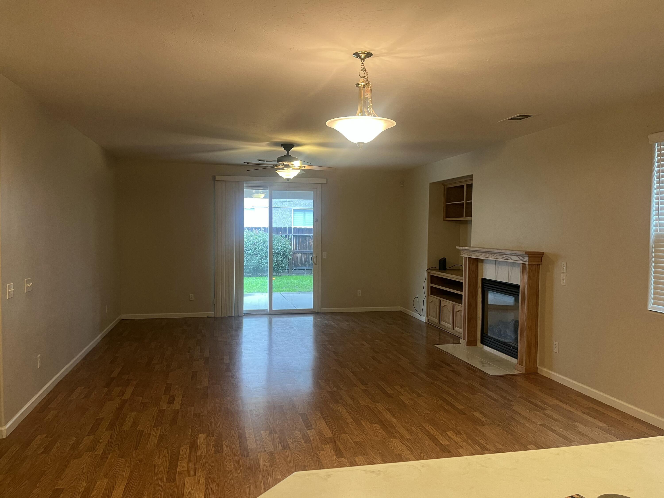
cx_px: 332
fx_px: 499
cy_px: 249
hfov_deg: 67.3
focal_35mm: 26
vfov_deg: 53.1
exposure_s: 1/60
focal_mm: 5.1
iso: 160
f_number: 1.6
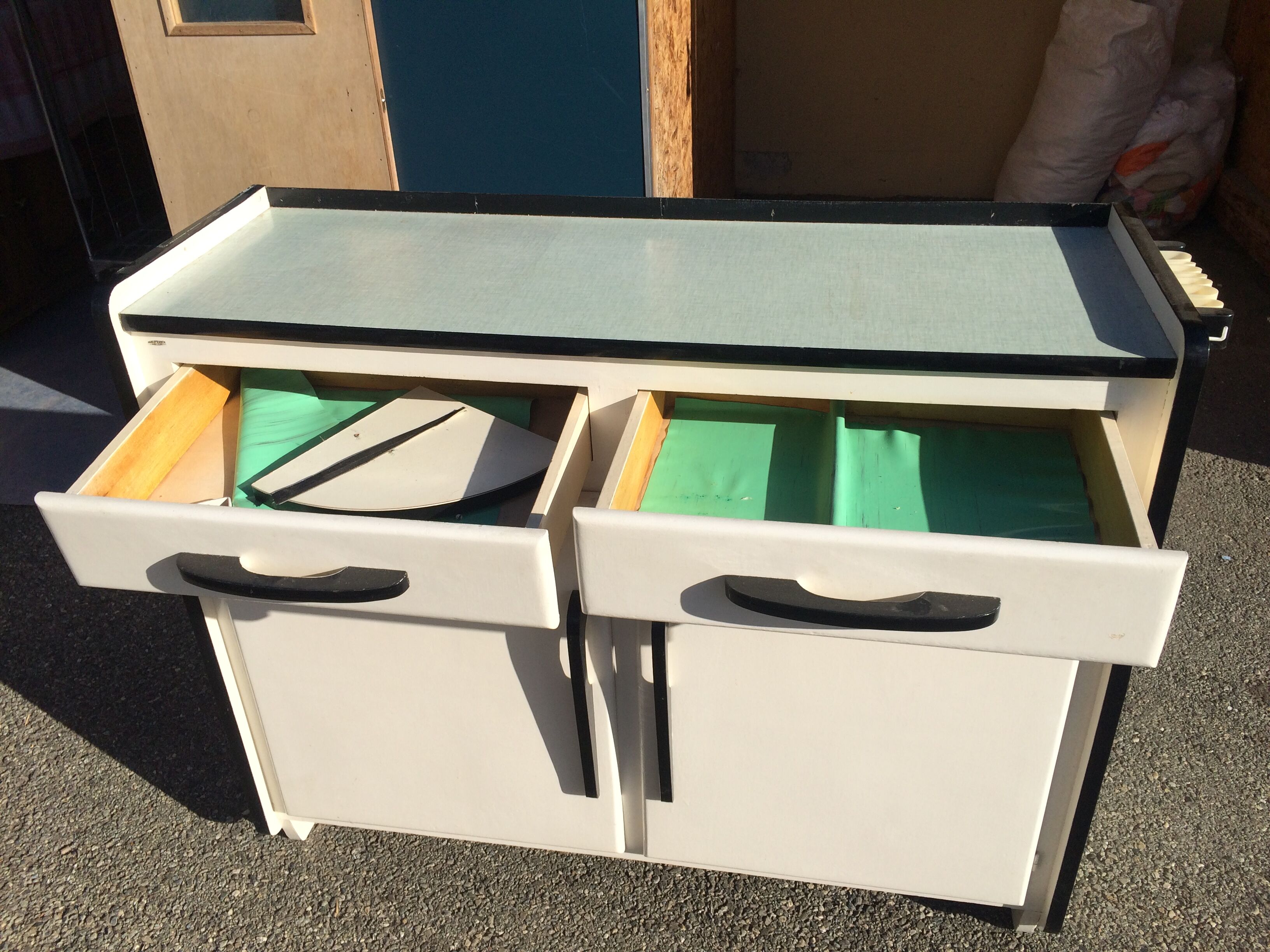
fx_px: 1064
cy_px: 476
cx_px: 635
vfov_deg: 48.2
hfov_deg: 61.7
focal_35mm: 29
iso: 32
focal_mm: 4.15
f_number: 2.2
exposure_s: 1/3165
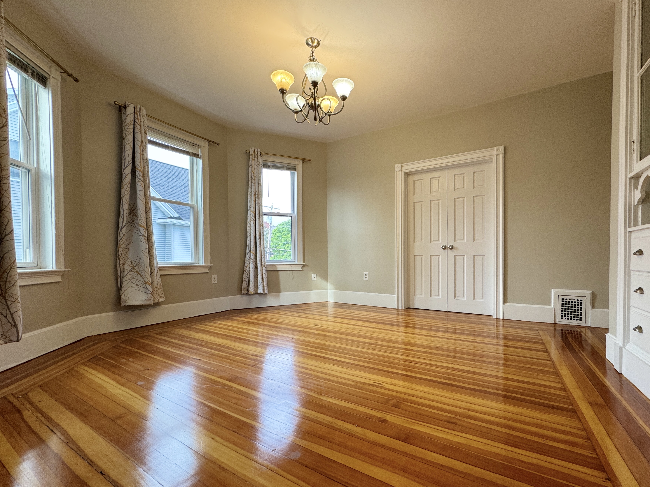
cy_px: 262
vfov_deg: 78.0
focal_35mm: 16
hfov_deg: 94.1
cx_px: 361
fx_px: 300
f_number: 2.2
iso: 125
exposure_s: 1/120
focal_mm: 2.22
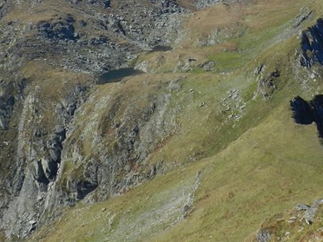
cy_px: 12
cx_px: 199
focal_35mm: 77
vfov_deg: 18.7
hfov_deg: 25.3
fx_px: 718
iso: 160
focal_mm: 5
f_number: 4.5
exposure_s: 1/800
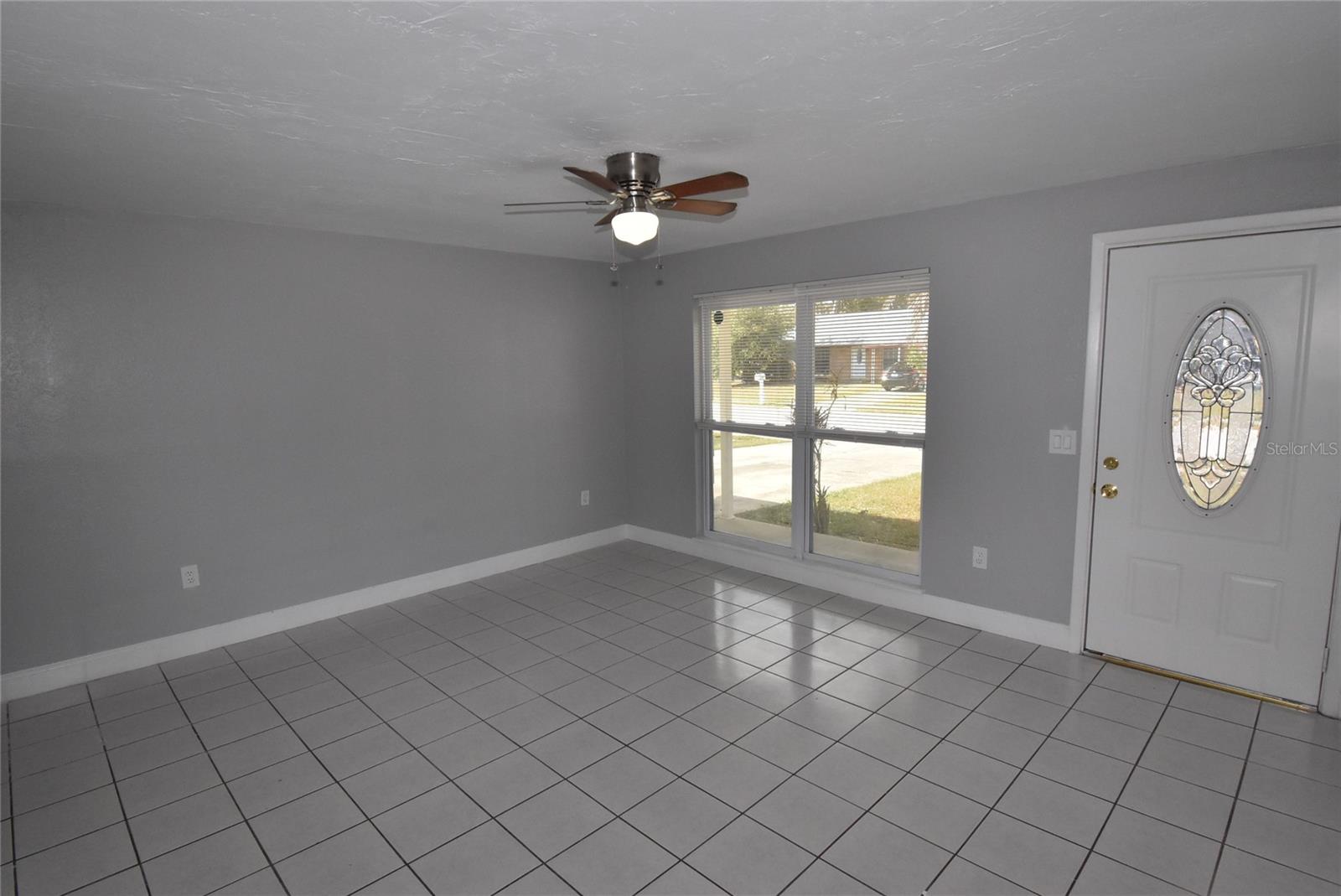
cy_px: 448
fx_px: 671
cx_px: 670
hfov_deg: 90.0
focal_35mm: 18
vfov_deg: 67.5
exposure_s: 1/200
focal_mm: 12
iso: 1600
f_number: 16
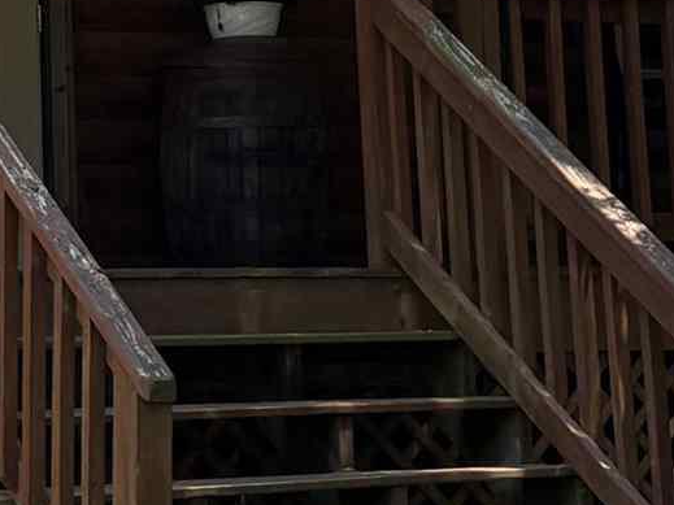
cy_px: -82
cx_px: -87
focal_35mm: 154
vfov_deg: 9.5
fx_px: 2998
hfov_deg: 12.6
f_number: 1.6
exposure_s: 1/1239
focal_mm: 5.96
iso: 64
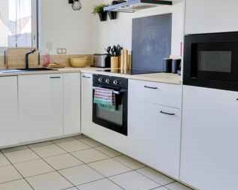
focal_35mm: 38
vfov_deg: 39.0
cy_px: 75
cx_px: 47
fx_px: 268
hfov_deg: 45.5
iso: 800
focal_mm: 16
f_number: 8
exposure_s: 1/13
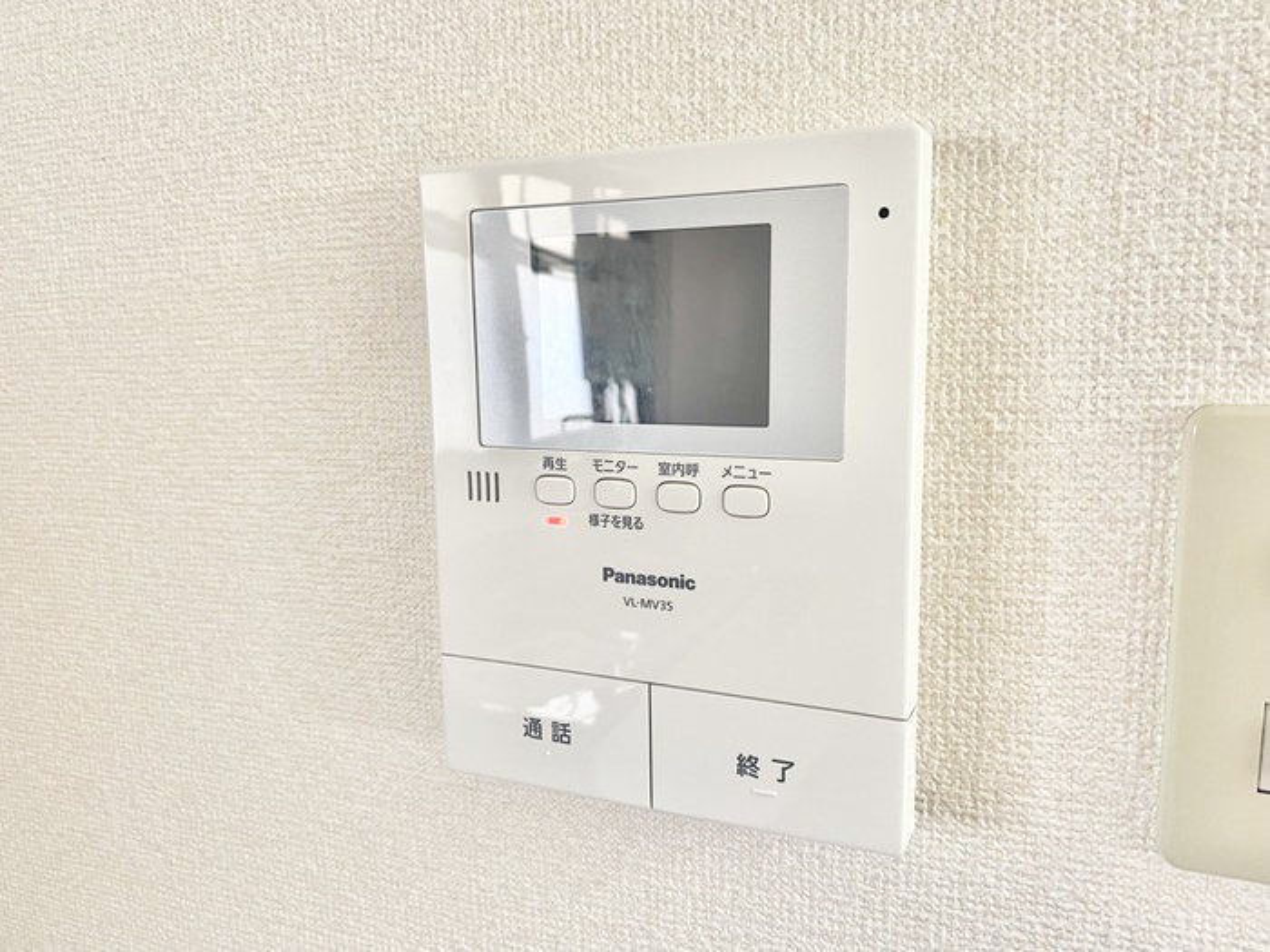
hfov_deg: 67.3
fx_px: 954
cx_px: 635
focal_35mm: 26
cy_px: 476
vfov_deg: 53.1
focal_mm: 4.25
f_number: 1.8
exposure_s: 1/60
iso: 160
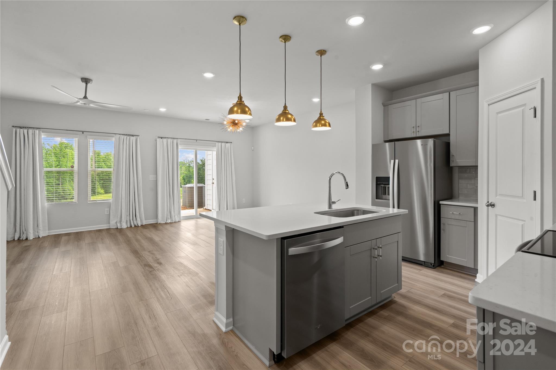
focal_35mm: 16
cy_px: 185
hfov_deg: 96.7
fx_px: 247
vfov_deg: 73.7
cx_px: 278
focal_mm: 16
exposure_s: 1/6
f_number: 11
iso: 125
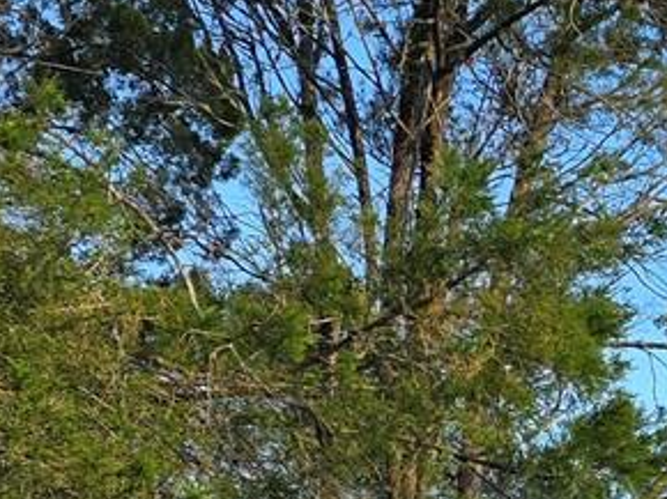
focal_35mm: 127
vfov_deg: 10.9
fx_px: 2445
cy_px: 885
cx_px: 1095
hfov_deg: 14.2
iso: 12
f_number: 1.7
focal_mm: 6.3
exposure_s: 1/370
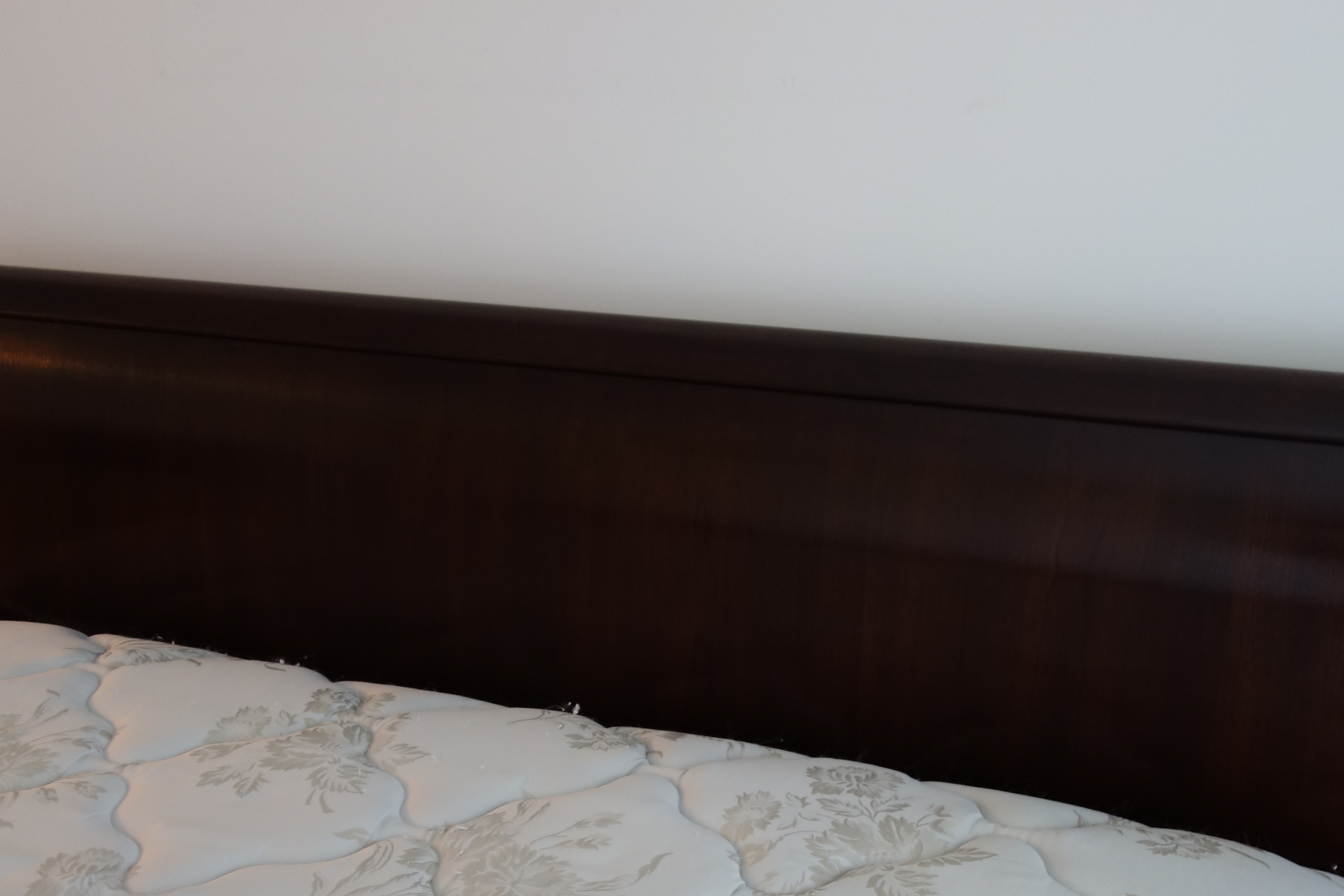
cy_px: 668
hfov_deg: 45.4
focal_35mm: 43
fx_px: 1605
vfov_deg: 30.7
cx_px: 675
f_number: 1.8
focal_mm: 10.4
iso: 200
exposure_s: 1/30
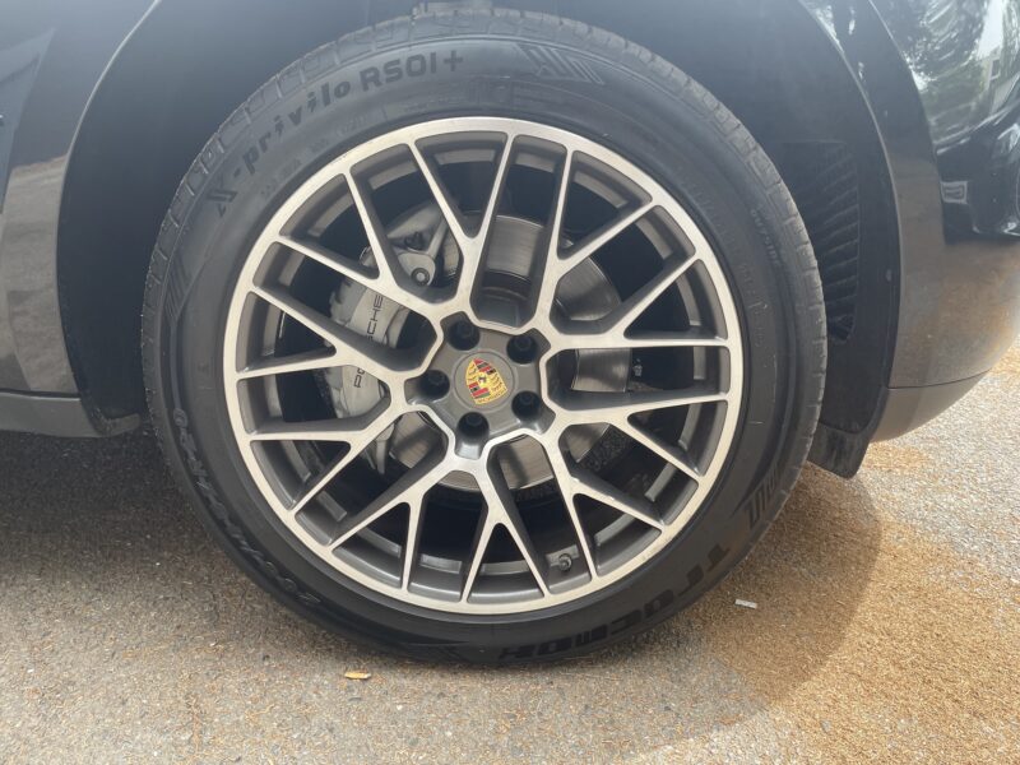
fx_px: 766
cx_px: 510
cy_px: 382
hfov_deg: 67.3
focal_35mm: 26
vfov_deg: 53.1
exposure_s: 1/301
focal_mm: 4.2
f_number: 1.6
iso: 32
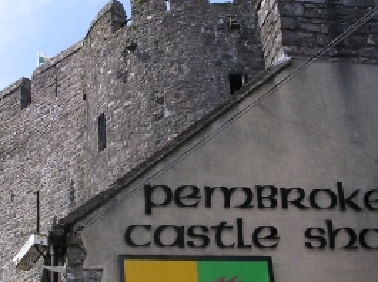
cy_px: 118
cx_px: 74
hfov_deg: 22.5
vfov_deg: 17.1
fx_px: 938
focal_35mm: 86
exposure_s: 1/350
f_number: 5.6
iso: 100
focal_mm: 7.8
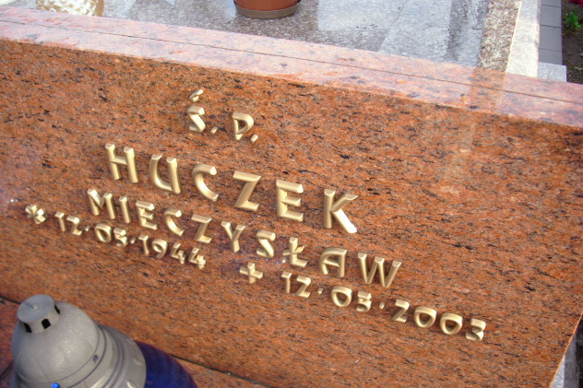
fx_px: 631
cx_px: 291
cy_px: 205
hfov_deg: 49.6
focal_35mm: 39
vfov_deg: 34.2
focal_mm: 6.2
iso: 50
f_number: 2.8
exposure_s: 1/148
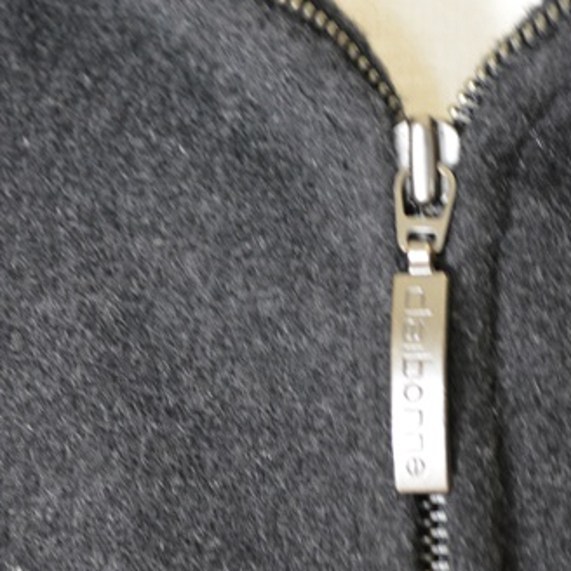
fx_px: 1829
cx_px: 284
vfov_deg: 17.7
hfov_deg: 17.7
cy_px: 275
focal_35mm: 98
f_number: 5.3
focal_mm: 42
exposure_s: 1/20
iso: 3200
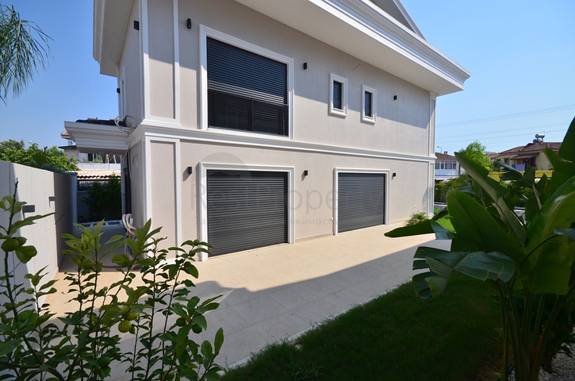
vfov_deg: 77.1
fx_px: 239
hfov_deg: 100.5
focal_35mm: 15
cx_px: 288
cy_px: 190
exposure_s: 1/400
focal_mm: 10
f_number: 11
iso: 200
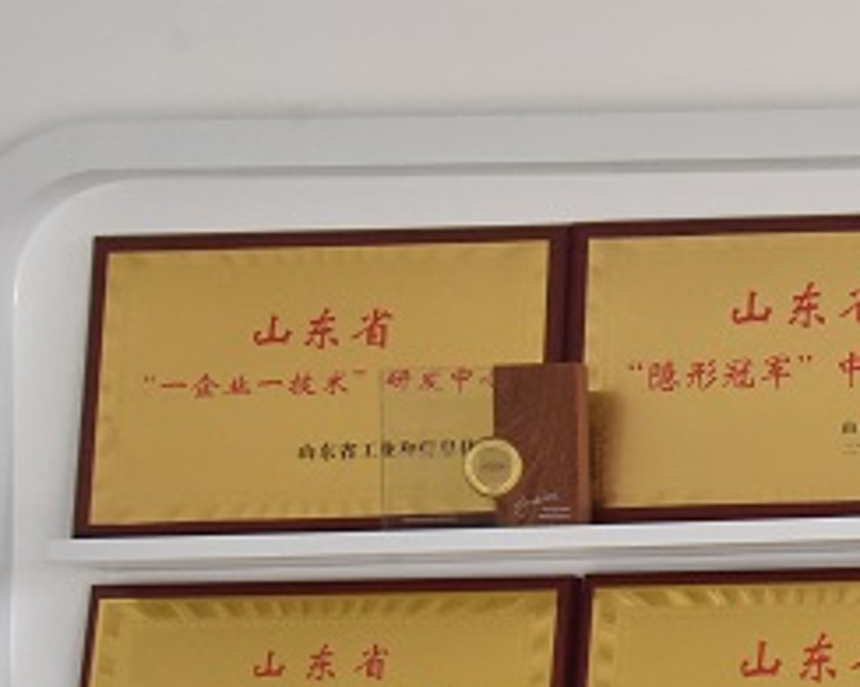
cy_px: 617
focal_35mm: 116
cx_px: 1641
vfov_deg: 13.2
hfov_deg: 14.3
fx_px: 2951
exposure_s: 1/200
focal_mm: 31
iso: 4000
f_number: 8
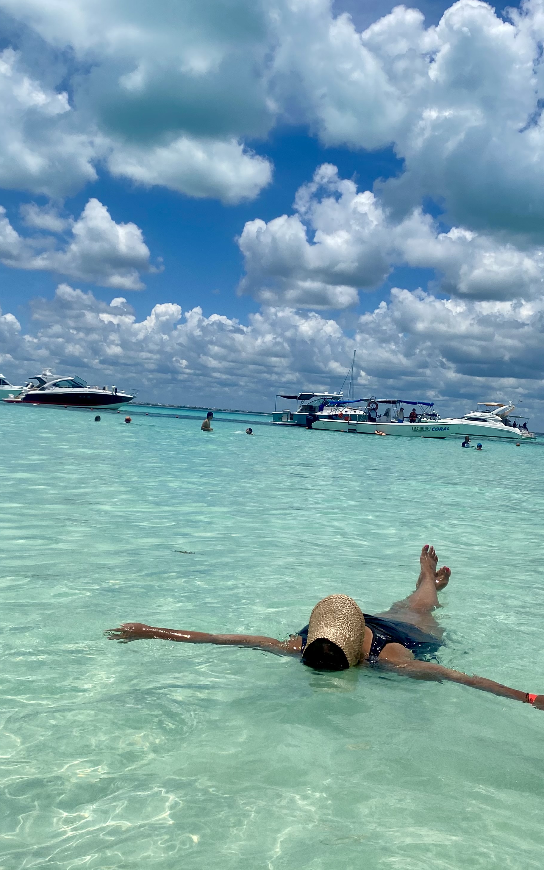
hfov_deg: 33.5
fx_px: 901
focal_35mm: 38
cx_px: 327
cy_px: 437
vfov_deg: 51.5
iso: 32
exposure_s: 1/9615
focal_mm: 4.25
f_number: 1.8
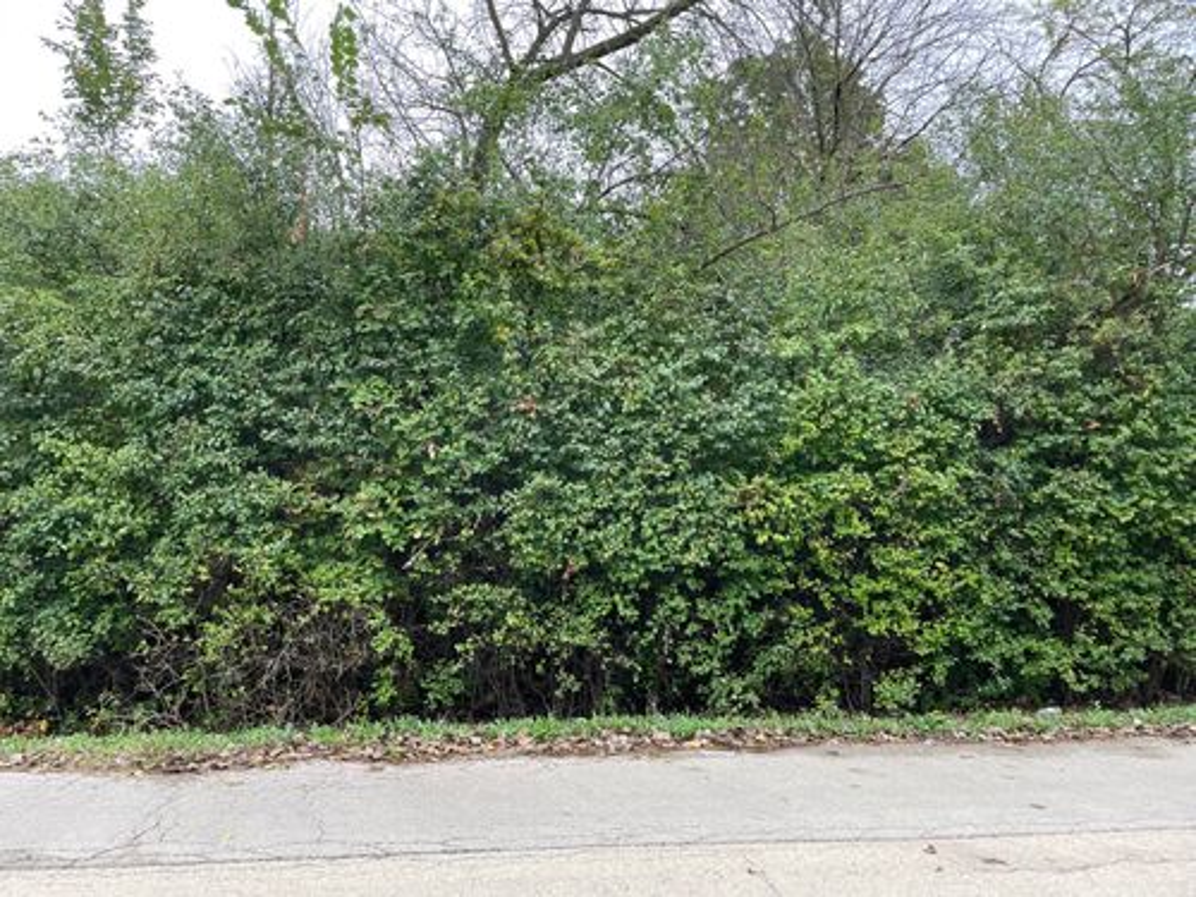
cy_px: 448
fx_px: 898
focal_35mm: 26
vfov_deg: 53.1
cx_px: 598
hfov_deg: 67.3
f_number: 1.6
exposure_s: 1/121
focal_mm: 4.2
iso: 40
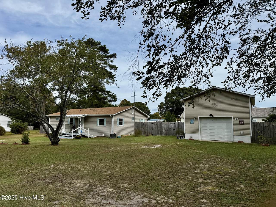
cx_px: 138
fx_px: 191
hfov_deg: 71.6
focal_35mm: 24
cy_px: 104
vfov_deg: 56.8
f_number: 1.78
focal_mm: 6.76
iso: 80
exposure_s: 1/4608
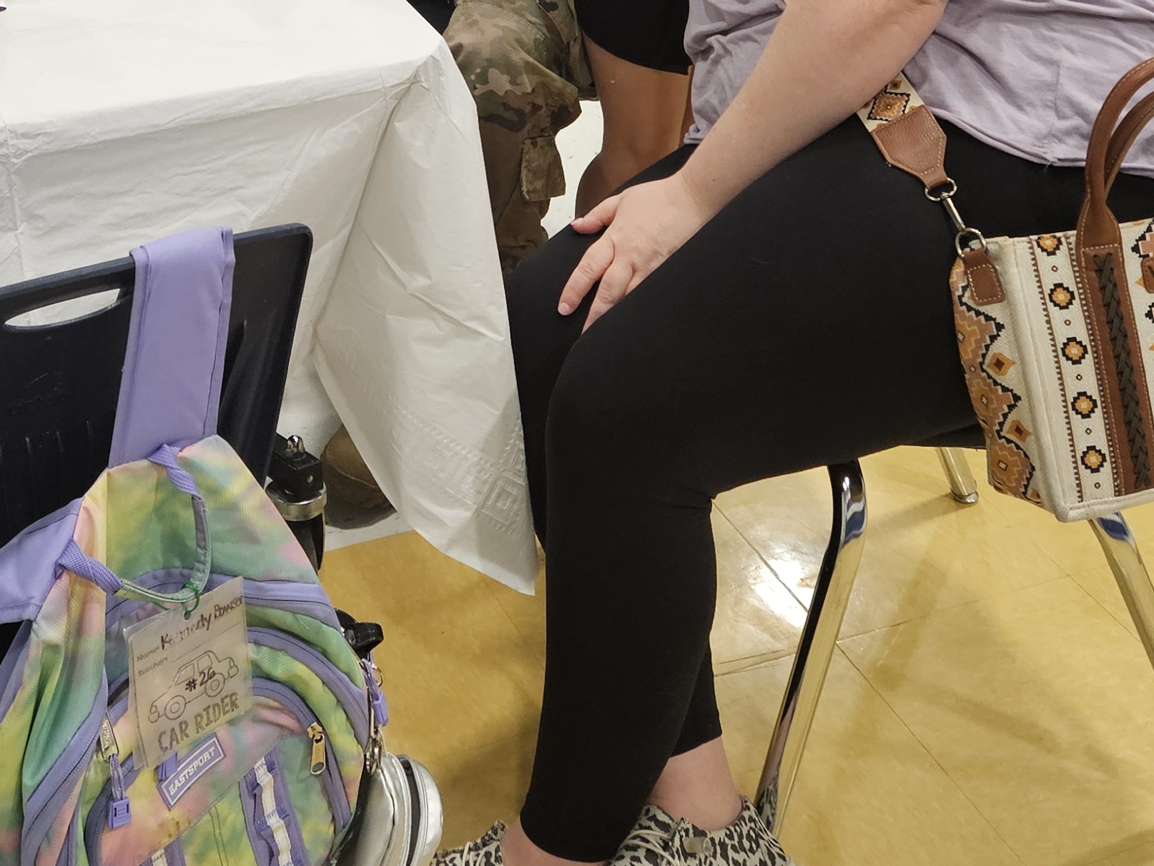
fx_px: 1901
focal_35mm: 57
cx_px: 323
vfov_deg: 23.3
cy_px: -198
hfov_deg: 33.3
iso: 320
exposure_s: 1/170
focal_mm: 5.4
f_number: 1.8
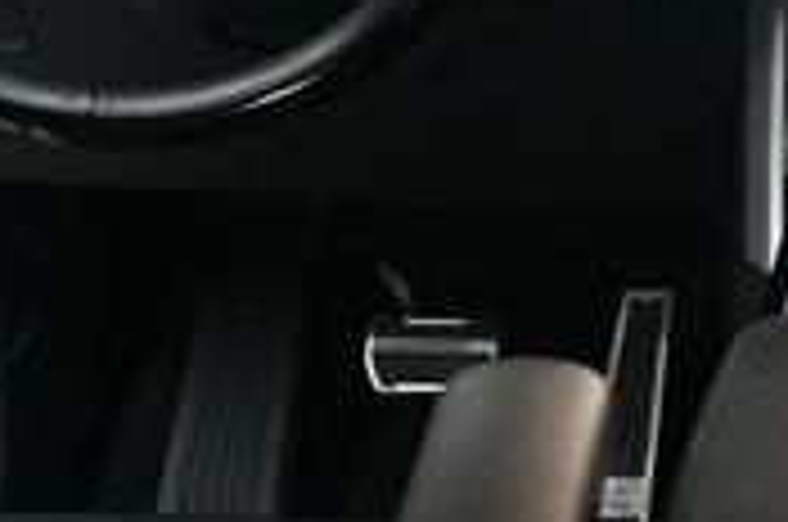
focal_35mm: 110
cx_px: 914
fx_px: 2403
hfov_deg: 17.8
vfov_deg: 12.4
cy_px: 212
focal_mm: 20
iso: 3200
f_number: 3.5
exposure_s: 1/100
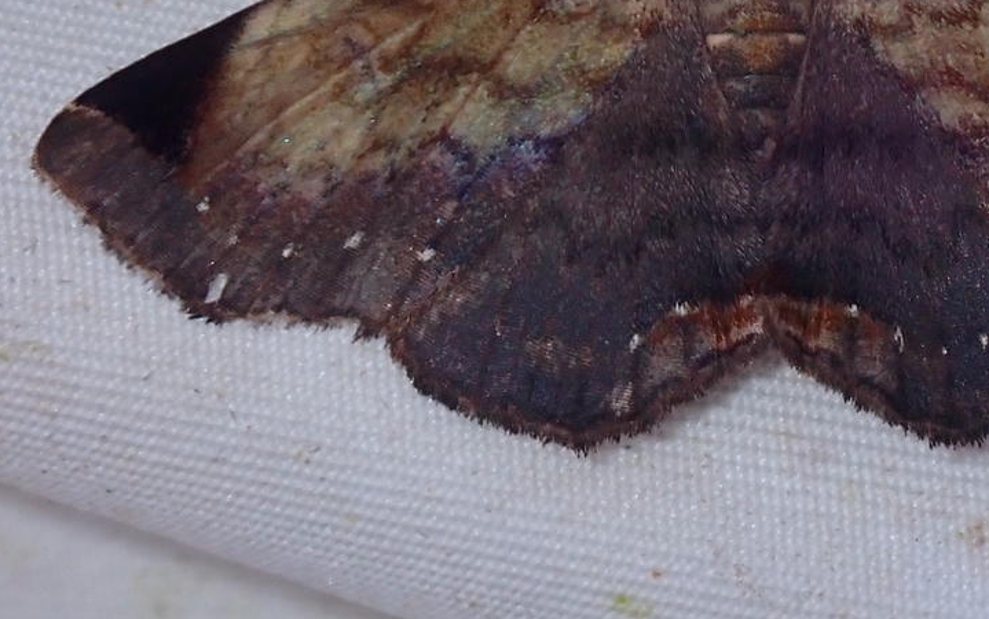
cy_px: 64
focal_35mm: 168
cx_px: 780
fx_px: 4530
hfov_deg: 12.4
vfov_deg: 7.8
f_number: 6.3
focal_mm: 18
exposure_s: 1/200
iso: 200
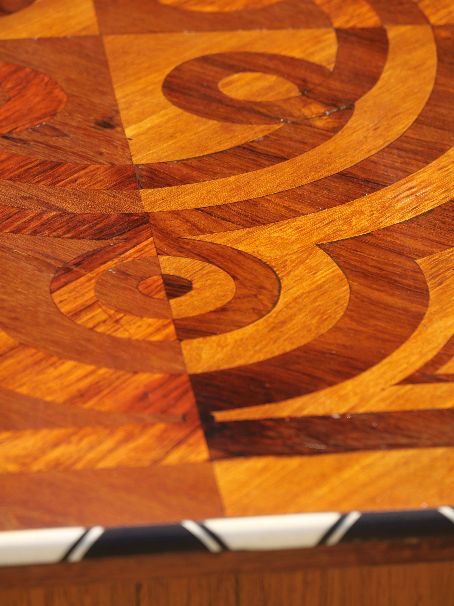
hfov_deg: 7.4
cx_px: 227
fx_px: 3497
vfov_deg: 9.9
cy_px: 303
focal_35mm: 200
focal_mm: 100
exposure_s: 1/320
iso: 200
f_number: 5.6
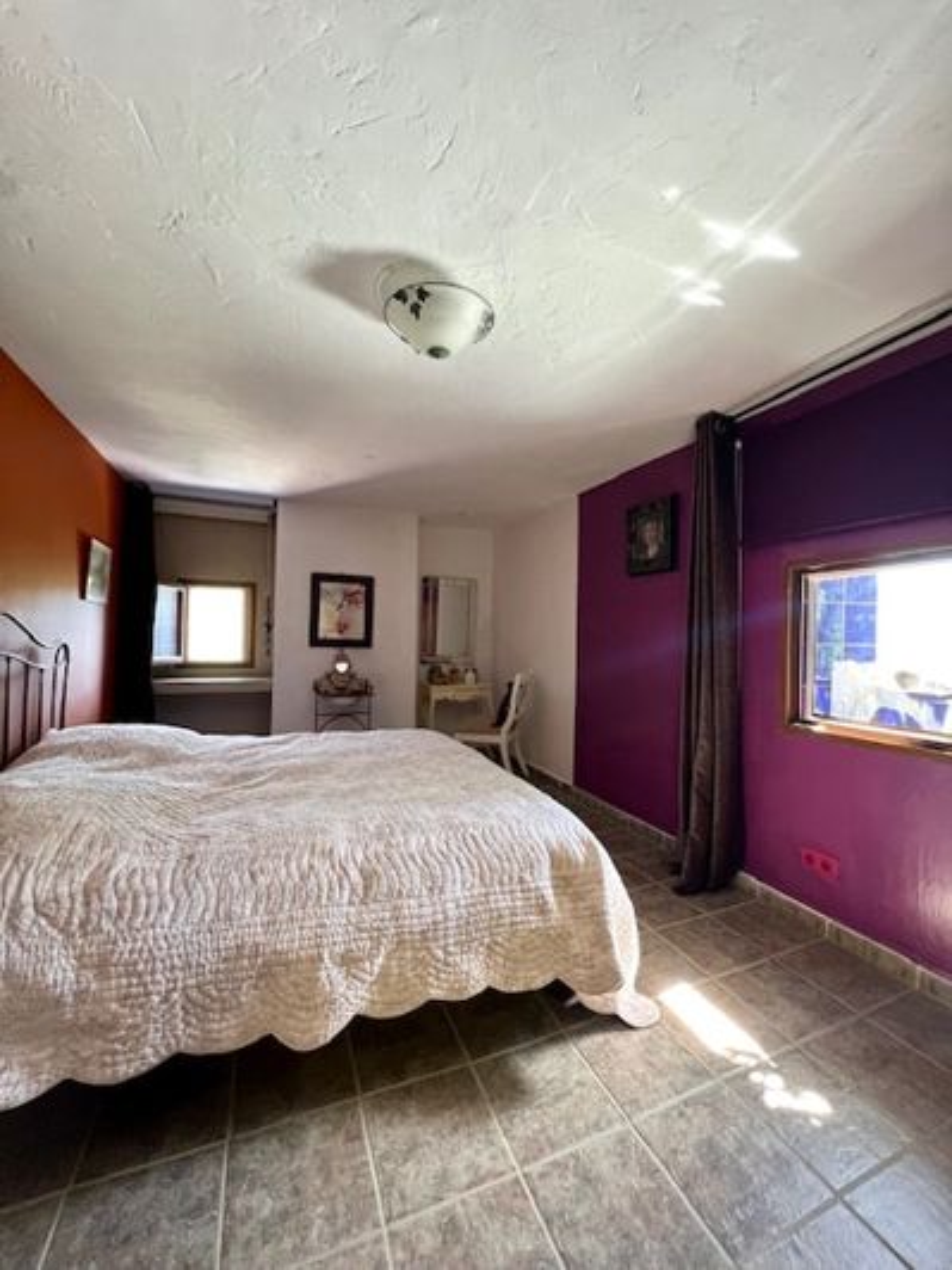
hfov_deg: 89.9
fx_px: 477
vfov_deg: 106.2
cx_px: 476
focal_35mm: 13
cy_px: 635
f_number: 1.8
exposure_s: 1/50
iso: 320
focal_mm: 1.57
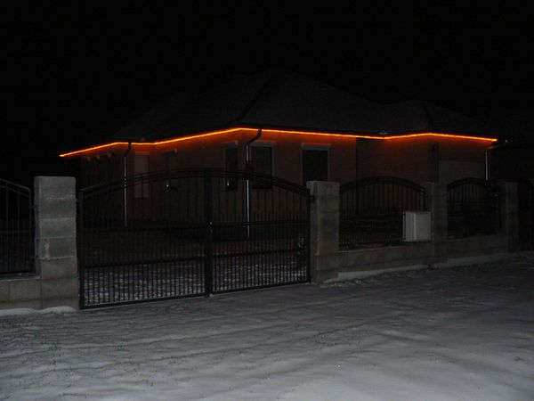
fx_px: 555
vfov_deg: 39.7
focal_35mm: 36
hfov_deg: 51.4
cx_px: 267
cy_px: 200
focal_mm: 6
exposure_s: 1/30
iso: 200
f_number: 2.8
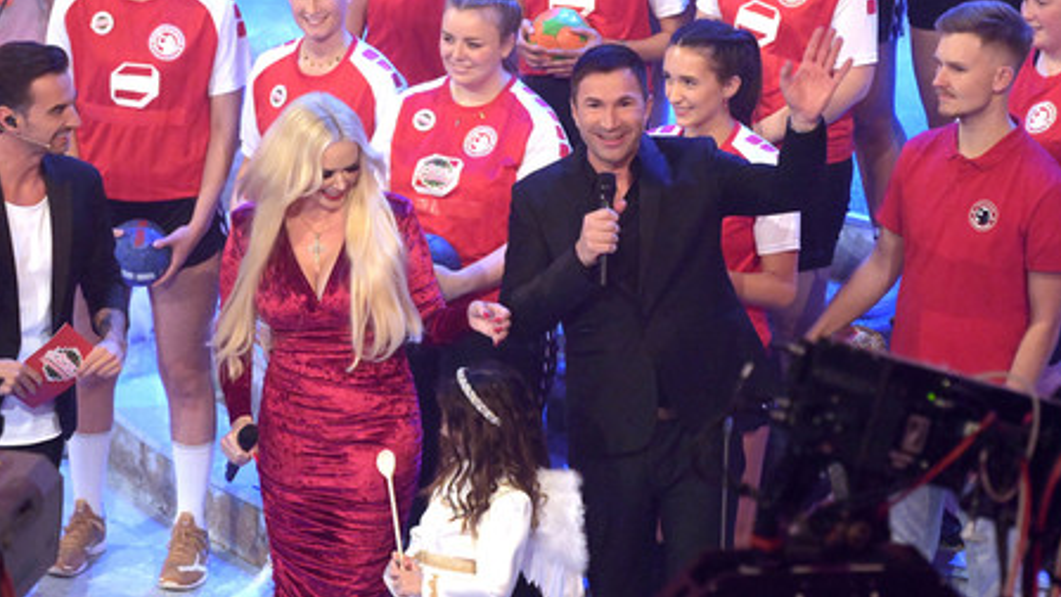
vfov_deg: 3.2
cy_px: 327
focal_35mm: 379
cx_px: 532
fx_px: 10663
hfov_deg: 5.7
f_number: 5.6
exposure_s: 1/400
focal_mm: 360
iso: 12800
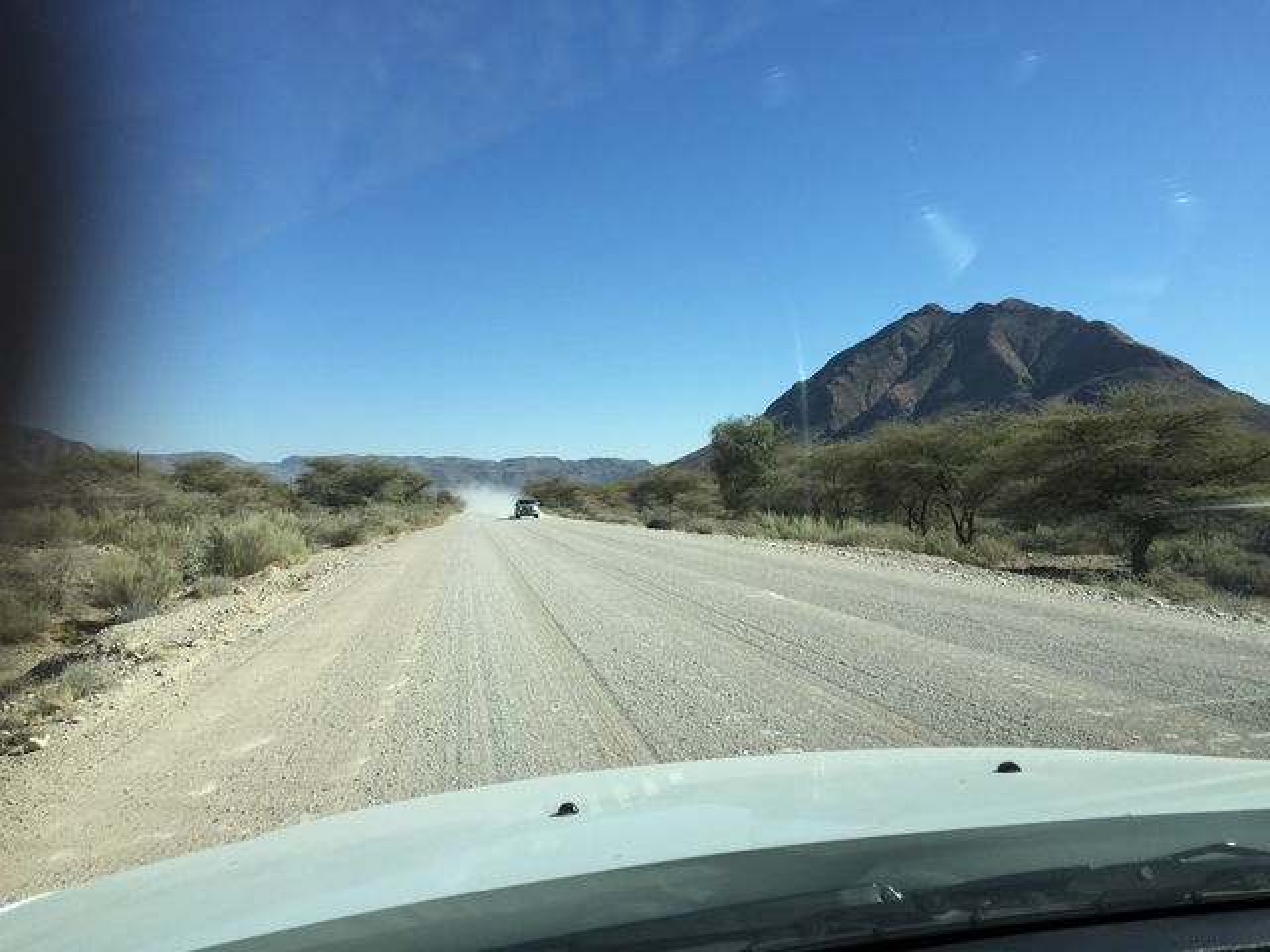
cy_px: 476
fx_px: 1064
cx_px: 635
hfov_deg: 61.7
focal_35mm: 29
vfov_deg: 48.2
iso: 32
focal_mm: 4.15
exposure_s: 1/1883
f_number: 2.2
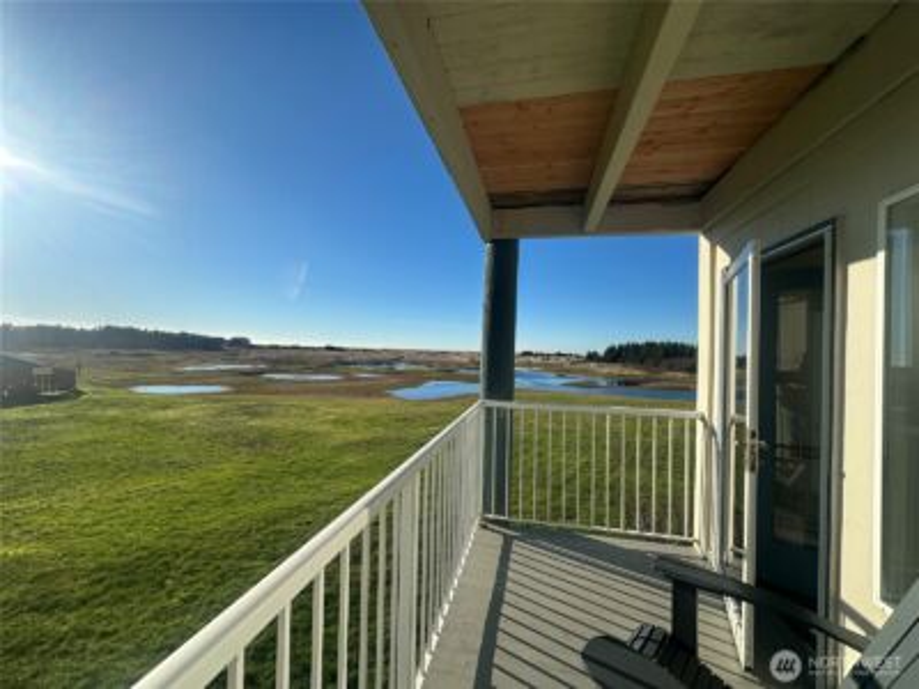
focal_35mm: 14
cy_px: 344
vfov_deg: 85.7
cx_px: 460
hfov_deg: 102.1
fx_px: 372
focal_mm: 2.22
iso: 50
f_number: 2.2
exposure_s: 1/2959
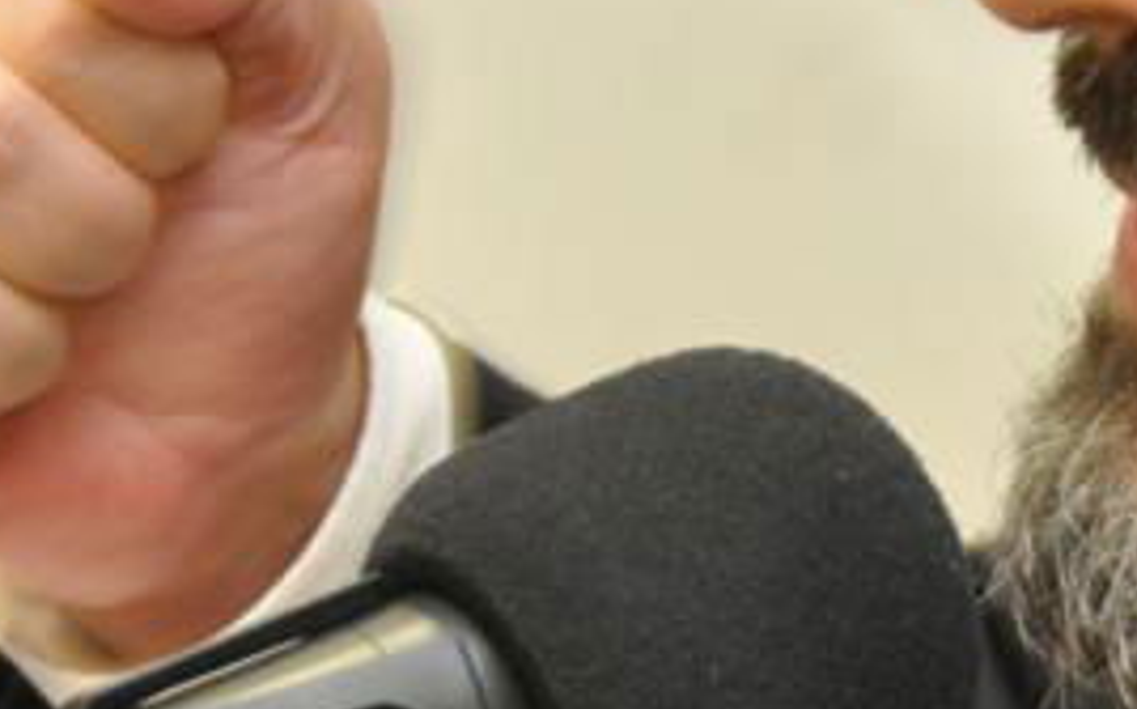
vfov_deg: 5.1
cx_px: 1031
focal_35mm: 257
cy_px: -110
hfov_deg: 8.1
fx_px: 7957
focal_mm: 44
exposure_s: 1/60
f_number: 4.5
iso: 800
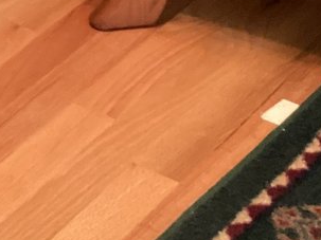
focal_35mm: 155
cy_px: -60
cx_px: -119
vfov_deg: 9.4
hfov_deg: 12.3
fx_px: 1437
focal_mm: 3.3
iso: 500
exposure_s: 1/30
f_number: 2.4
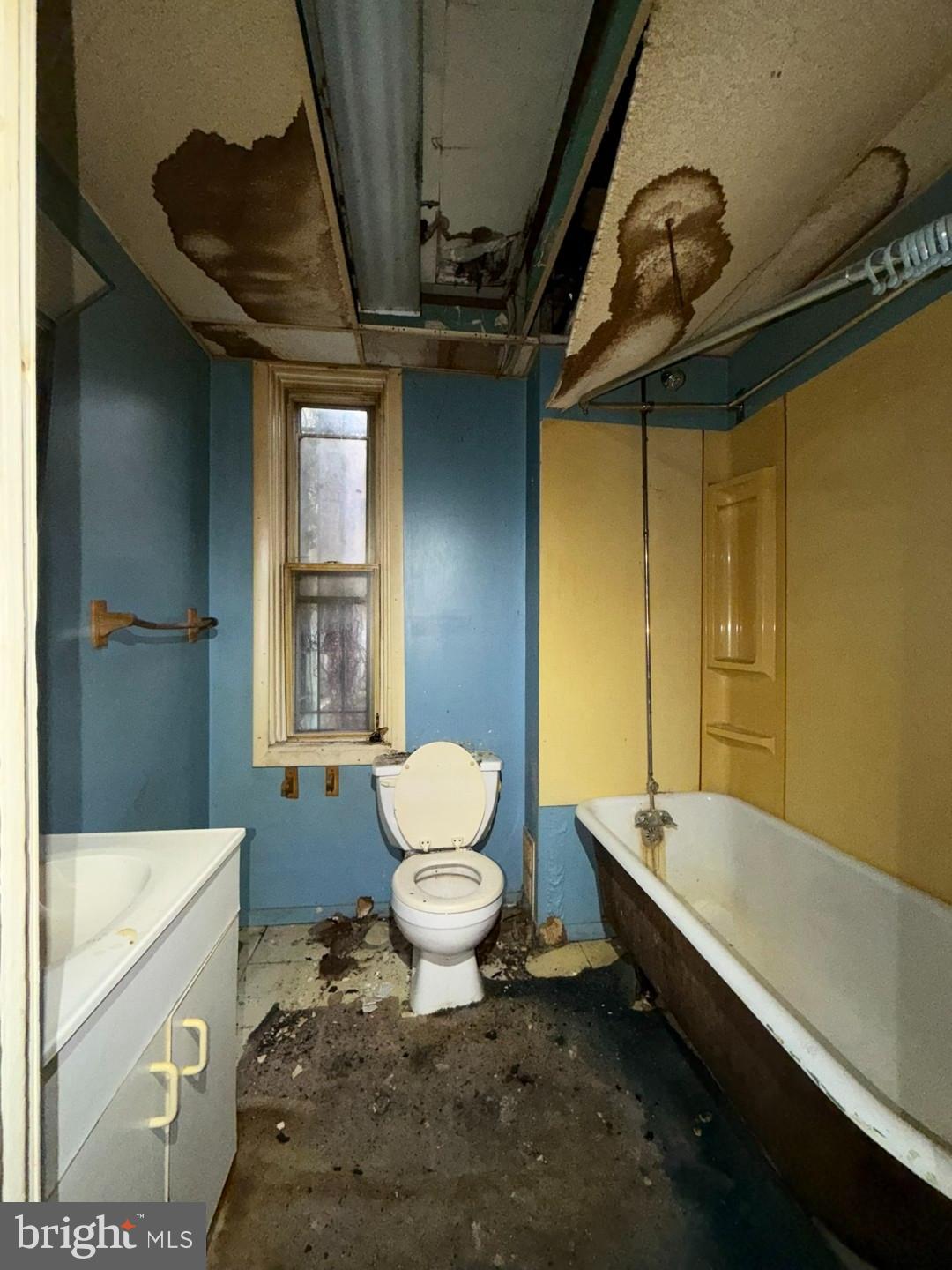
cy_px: 635
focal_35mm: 14
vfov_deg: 102.1
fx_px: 513
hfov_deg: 85.7
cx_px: 476
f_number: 2.2
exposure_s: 1/60
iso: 200
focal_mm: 2.22
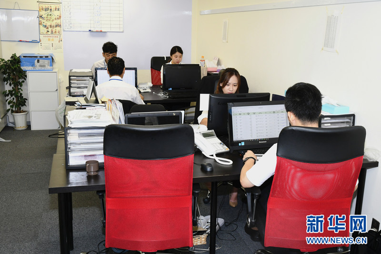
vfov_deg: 35.5
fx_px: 397
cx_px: 190
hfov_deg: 51.3
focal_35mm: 38
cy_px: 127
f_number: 9
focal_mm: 25
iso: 1250
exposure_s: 1/60
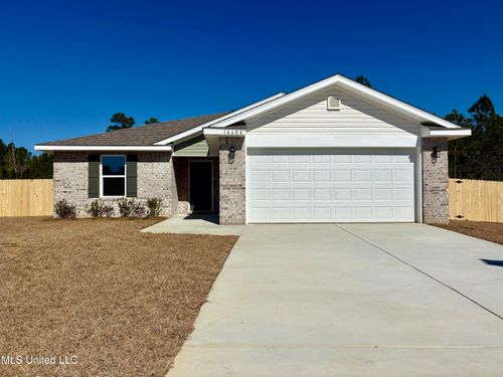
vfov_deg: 53.1
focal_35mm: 26
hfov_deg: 67.3
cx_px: 252
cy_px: 188
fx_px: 378
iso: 50
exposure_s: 1/14493
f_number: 1.6
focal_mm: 5.96
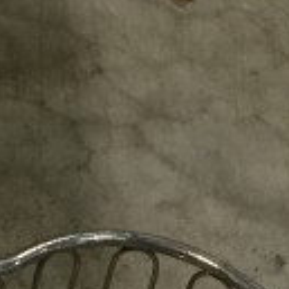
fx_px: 1596
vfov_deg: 9.5
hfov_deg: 10.3
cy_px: 613
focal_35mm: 169
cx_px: 139
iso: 250
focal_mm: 4.15
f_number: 2.2
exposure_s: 1/24
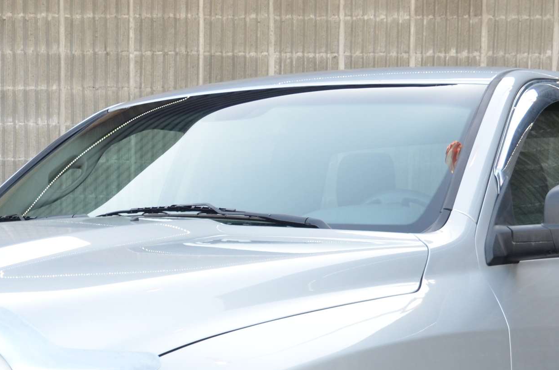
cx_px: 200
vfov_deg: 13.8
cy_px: 472
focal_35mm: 95
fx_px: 1472
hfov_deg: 21.4
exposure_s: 1/125
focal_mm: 24
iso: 360
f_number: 5.6
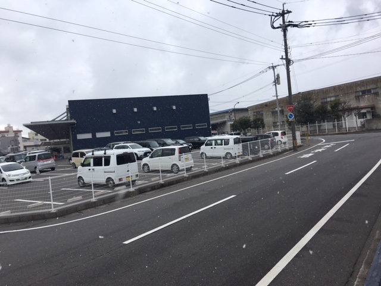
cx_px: 190
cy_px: 143
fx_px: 319
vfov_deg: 48.2
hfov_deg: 61.7
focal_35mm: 29
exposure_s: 1/625
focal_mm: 4.15
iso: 25
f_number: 2.2
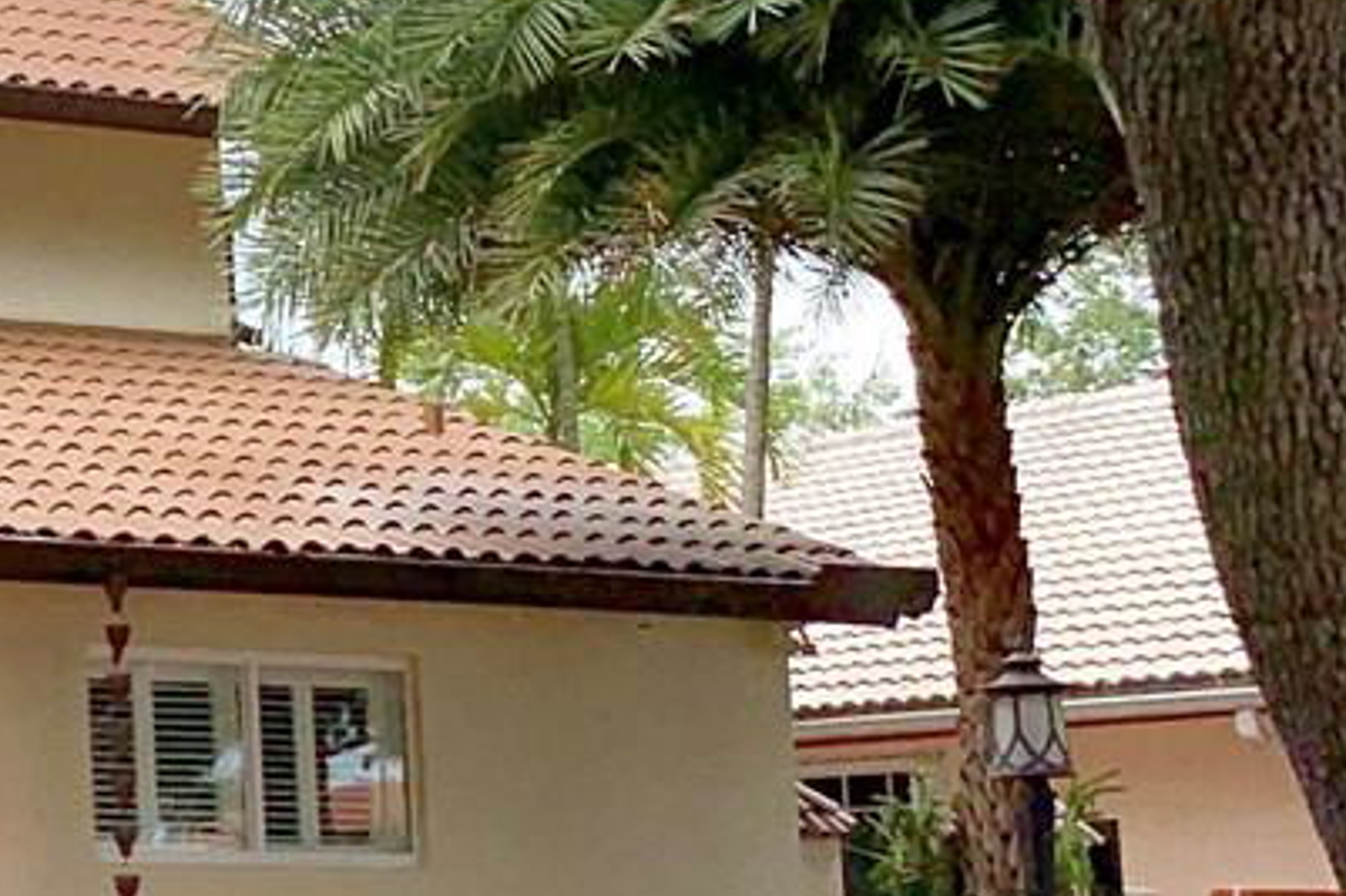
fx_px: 4036
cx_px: -1242
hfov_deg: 15.6
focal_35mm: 108
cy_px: 460
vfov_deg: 12.7
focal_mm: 4.25
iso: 25
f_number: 1.8
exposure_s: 1/3289
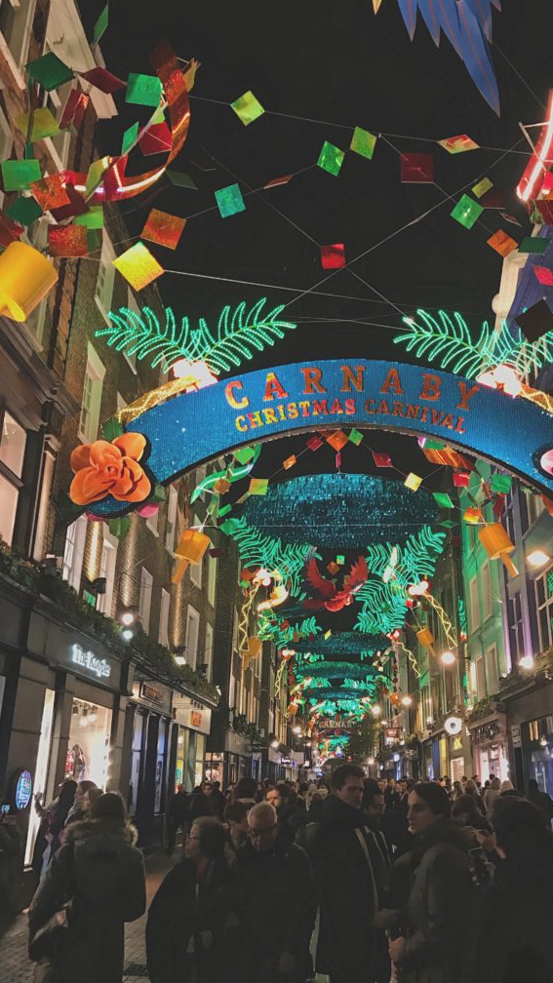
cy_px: 492
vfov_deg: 62.6
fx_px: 808
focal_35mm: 31
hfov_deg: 37.5
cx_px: 347
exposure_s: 1/17
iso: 50
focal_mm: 3.99
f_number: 1.8
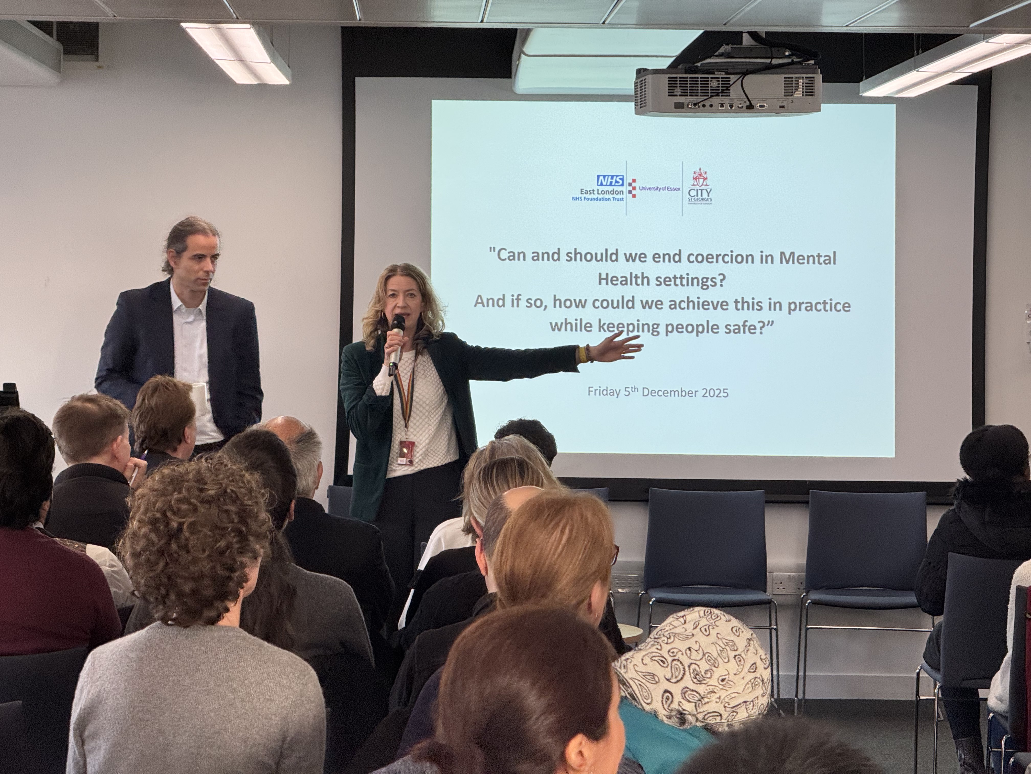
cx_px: 516
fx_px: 3574
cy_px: 387
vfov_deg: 12.3
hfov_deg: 16.4
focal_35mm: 120
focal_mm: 15.66
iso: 160
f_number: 2.8
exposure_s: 1/100
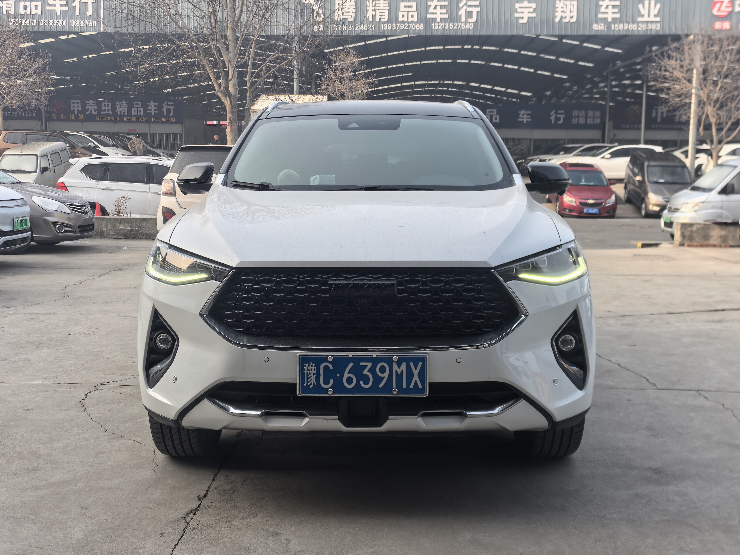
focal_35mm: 43
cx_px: 370
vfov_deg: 33.6
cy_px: 278
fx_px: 919
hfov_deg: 43.9
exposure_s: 1/505
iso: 50
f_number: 2
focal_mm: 5.75
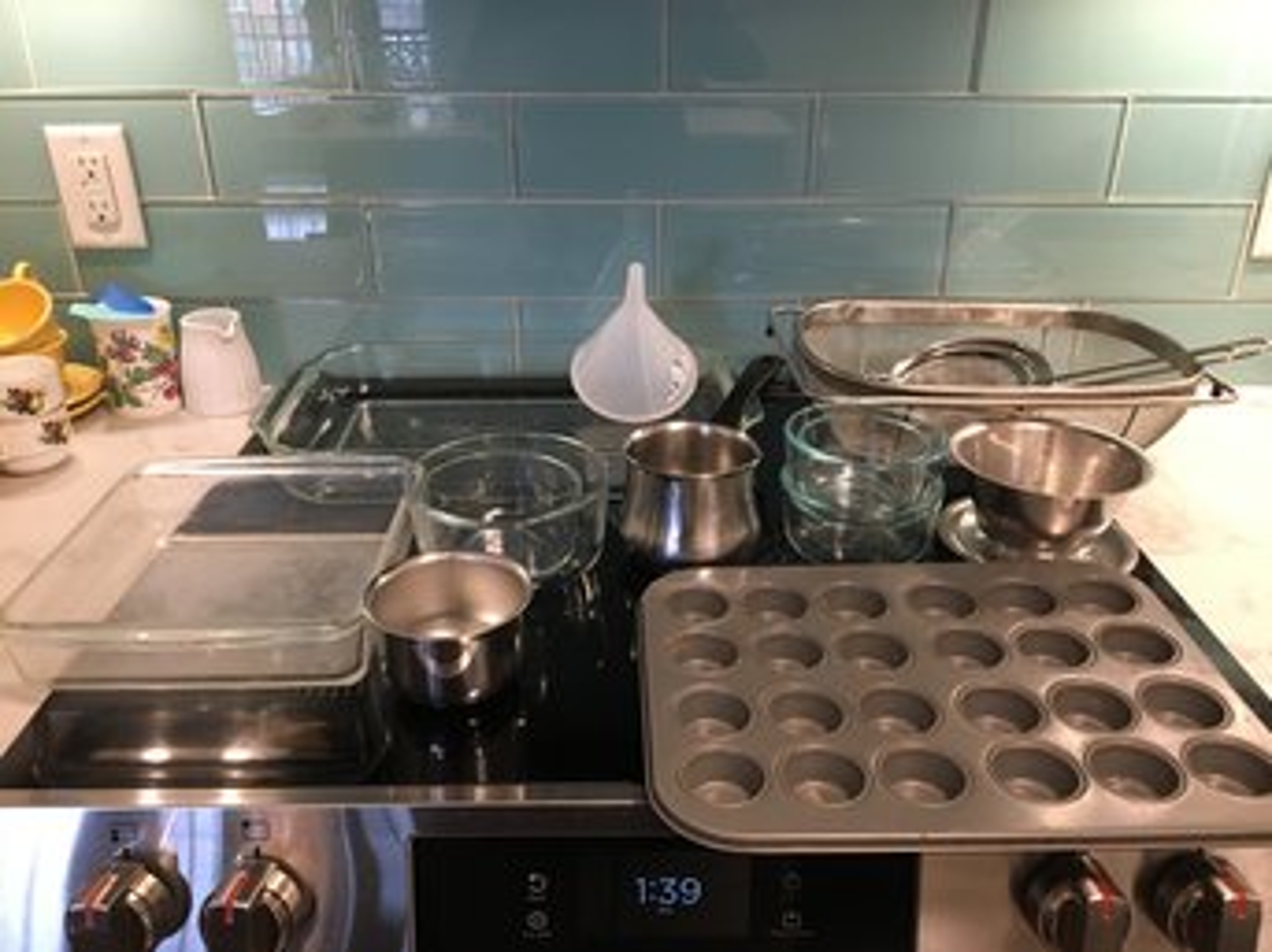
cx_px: 636
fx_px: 1065
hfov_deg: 61.7
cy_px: 476
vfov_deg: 48.2
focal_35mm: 29
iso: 125
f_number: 2.2
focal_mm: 4.15
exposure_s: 1/30
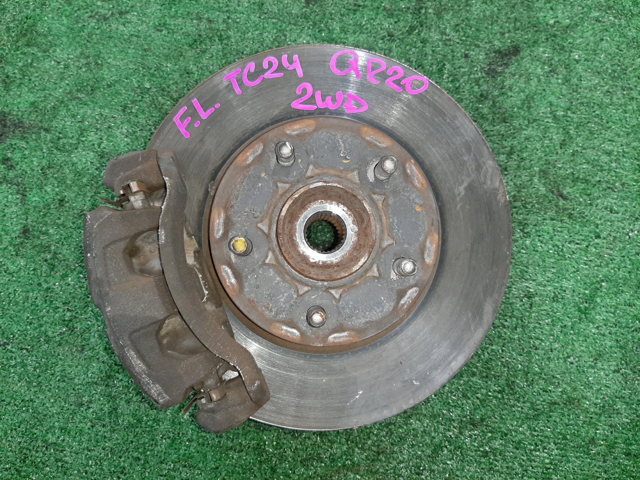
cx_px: 320
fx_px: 481
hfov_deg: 67.3
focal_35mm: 26
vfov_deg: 53.1
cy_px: 240
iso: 210
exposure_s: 1/33
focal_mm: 3.93
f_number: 1.7
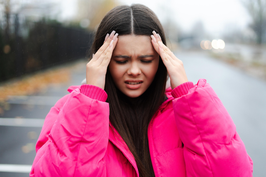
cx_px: 133
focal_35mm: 50
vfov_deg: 27.0
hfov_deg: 39.6
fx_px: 369
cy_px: 88
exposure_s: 1/500
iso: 400
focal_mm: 50
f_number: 1.8
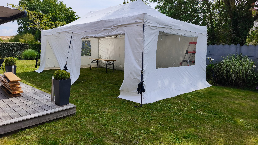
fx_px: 178
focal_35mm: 26
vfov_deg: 43.8
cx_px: 128
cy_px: 48
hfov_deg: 71.9
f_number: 1.6
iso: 50
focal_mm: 6.57
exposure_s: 1/3329
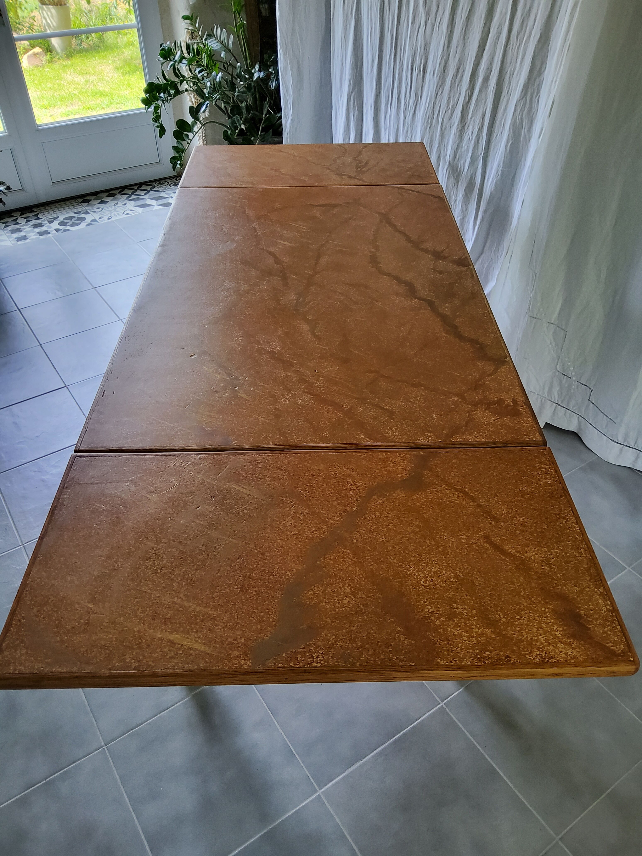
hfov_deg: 53.1
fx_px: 643
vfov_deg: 67.3
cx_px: 321
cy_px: 428
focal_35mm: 26
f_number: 2
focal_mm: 3.08
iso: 200
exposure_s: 1/114
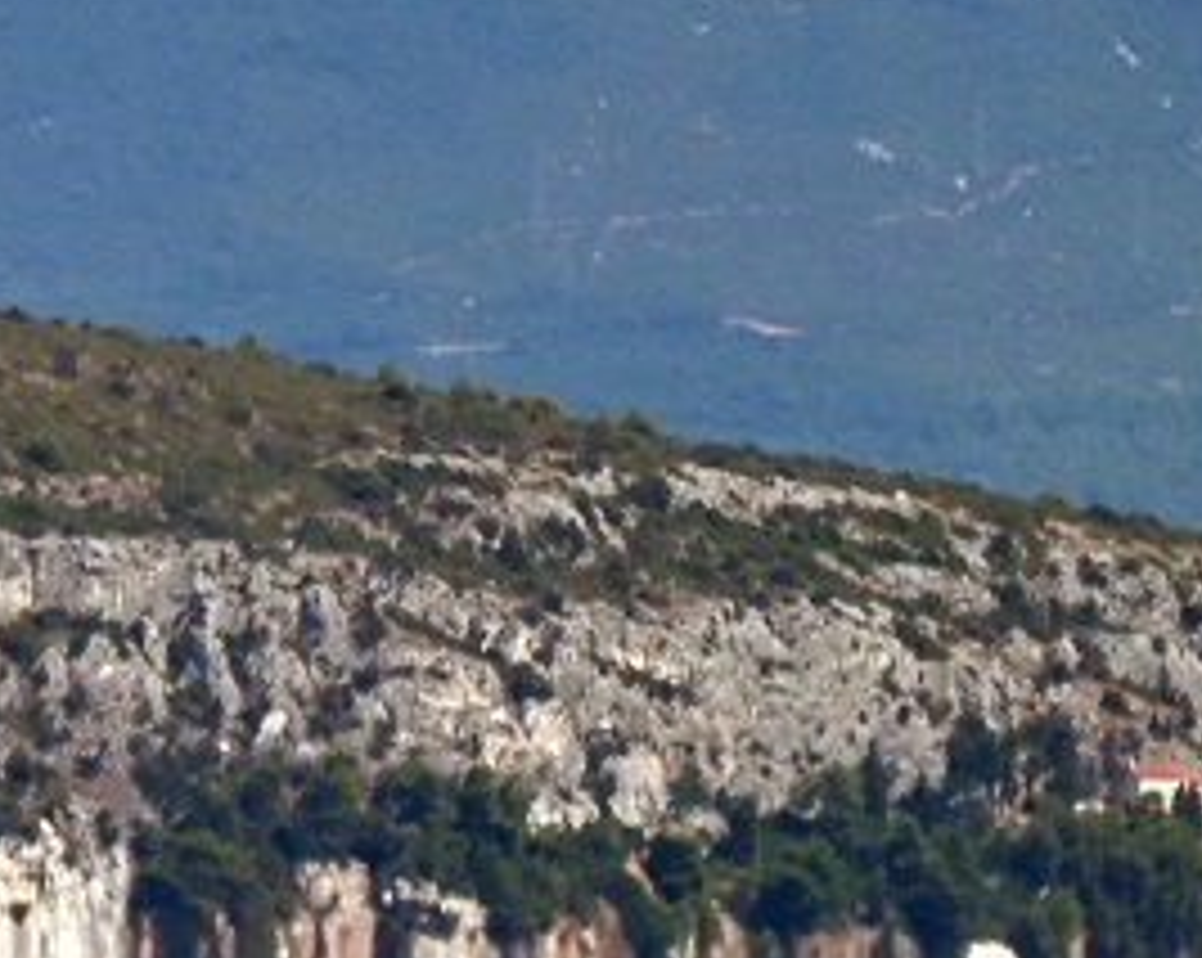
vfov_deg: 1.0
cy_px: -807
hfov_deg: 1.2
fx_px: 56324
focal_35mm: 1585
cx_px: -639
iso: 250
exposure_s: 1/4000
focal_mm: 300
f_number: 5.6
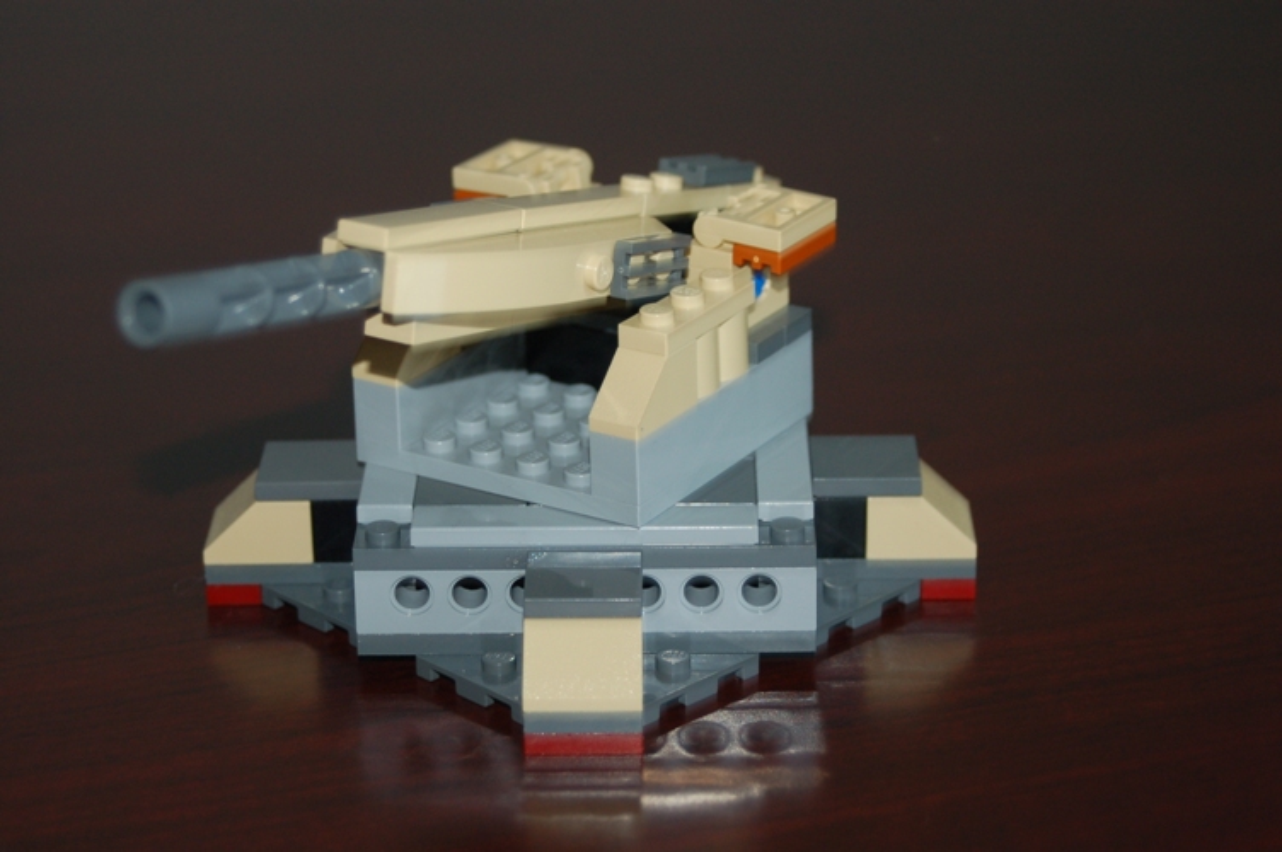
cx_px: 641
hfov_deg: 20.0
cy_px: 426
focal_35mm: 102
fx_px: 3629
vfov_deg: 13.4
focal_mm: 68
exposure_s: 1/60
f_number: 5.6
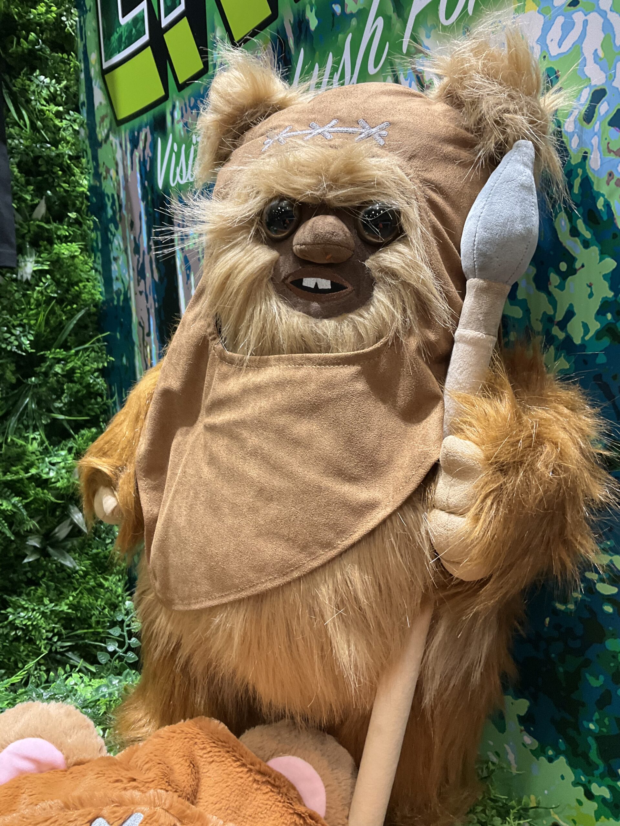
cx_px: 310
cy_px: 413
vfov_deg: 61.7
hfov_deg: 48.2
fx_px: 693
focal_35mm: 29
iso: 100
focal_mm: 3
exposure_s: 1/50
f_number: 1.8
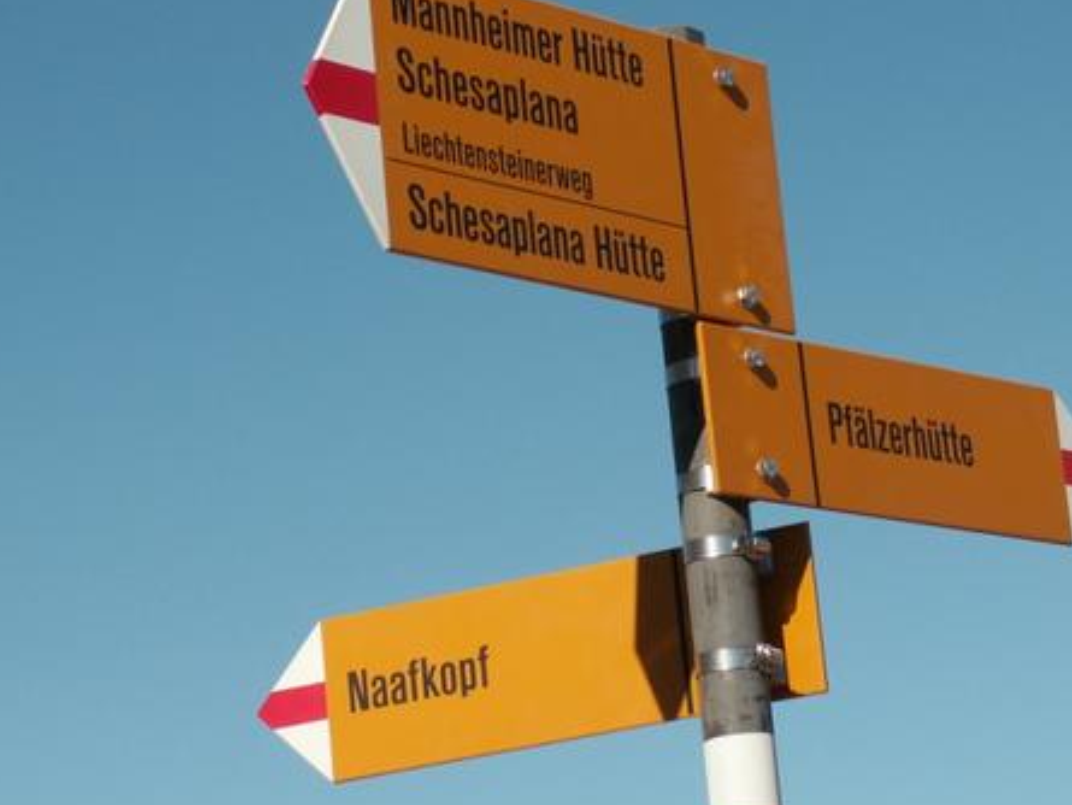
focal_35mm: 128
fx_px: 3965
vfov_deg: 11.6
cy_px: 255
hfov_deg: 15.4
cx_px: 694
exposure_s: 1/640
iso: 50
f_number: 5
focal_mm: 14.87
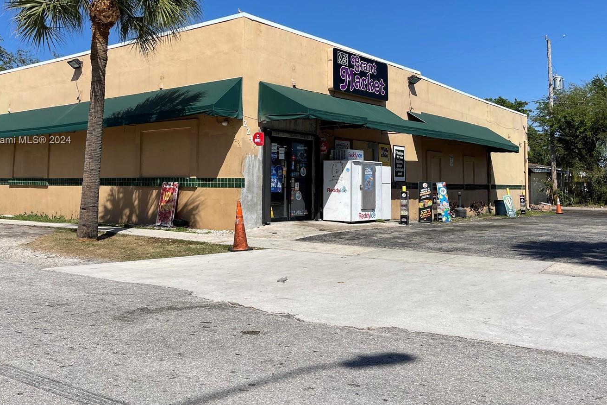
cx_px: 294
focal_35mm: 33
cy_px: 141
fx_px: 556
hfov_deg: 57.2
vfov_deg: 39.6
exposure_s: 1/6250
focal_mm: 5.1
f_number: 1.6
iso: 32
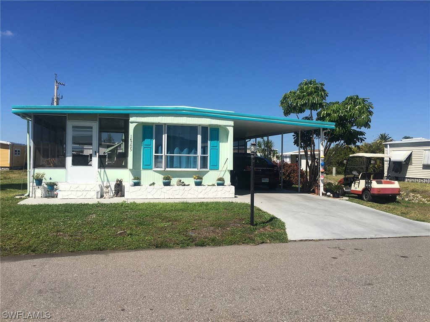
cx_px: 215
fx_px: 360
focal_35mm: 29
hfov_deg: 61.7
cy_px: 161
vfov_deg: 48.2
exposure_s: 1/2747
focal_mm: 4.15
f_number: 2.2
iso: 25
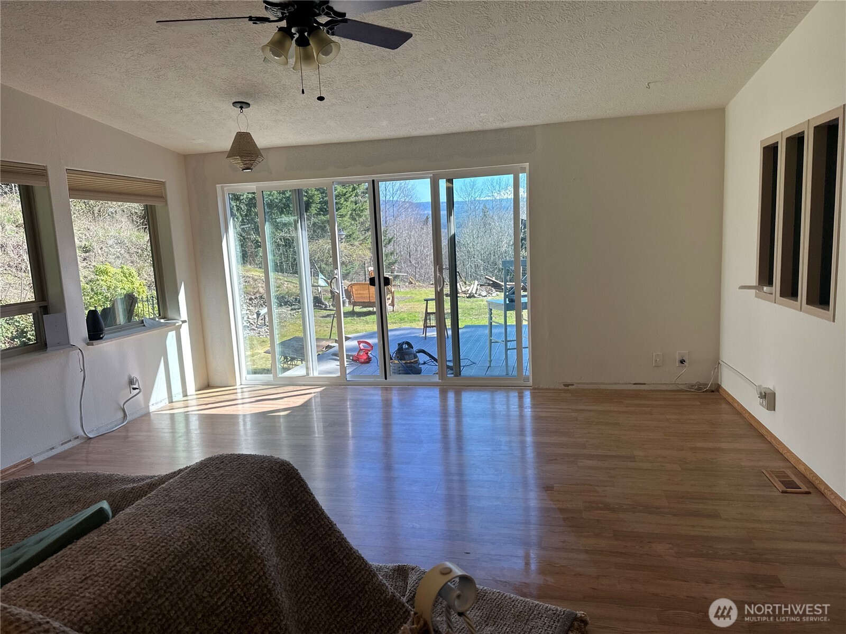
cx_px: 423
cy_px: 317
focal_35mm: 24
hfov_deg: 71.6
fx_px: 587
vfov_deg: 56.8
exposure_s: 1/496
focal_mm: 6.86
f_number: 1.78
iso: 80
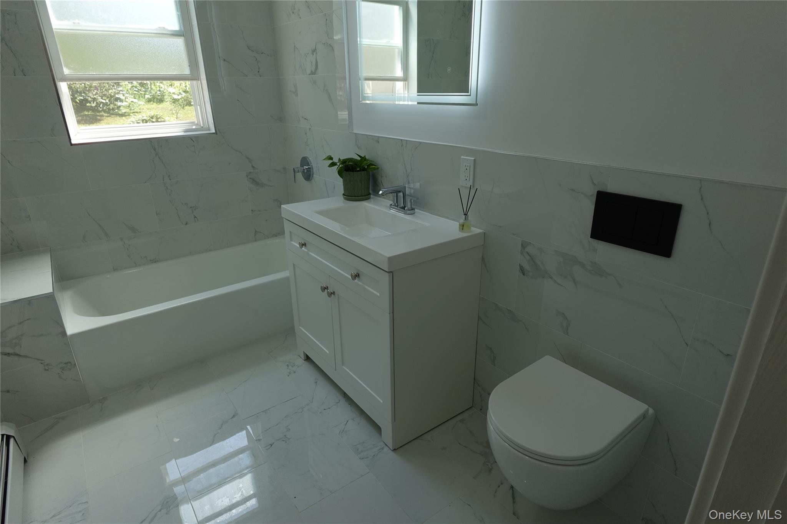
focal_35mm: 20
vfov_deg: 61.9
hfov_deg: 84.0
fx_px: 437
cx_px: 394
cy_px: 262
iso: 125
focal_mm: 7.6
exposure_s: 1/400
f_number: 2
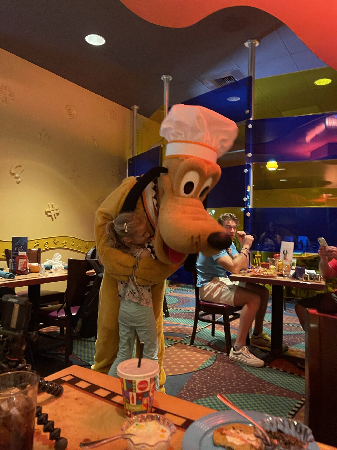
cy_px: 225
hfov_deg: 53.1
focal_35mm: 26
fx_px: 337
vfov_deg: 67.3
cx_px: 168
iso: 640
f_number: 1.6
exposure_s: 1/30
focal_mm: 5.1
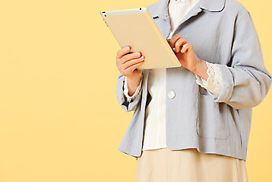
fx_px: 1708
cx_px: 209
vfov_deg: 6.1
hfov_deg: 9.1
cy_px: 35
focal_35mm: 226
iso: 100
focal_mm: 135
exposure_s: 1/125
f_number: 8
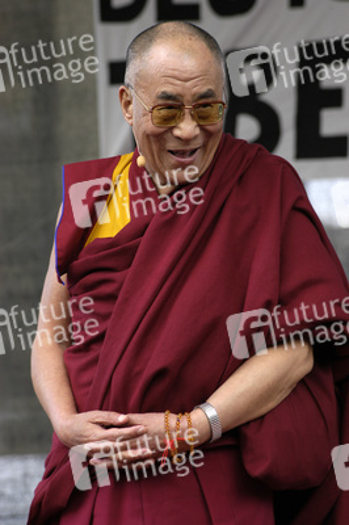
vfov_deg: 9.5
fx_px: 3168
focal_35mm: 218
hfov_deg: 6.3
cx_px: 174
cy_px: 262
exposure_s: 1/100
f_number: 6.3
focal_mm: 145
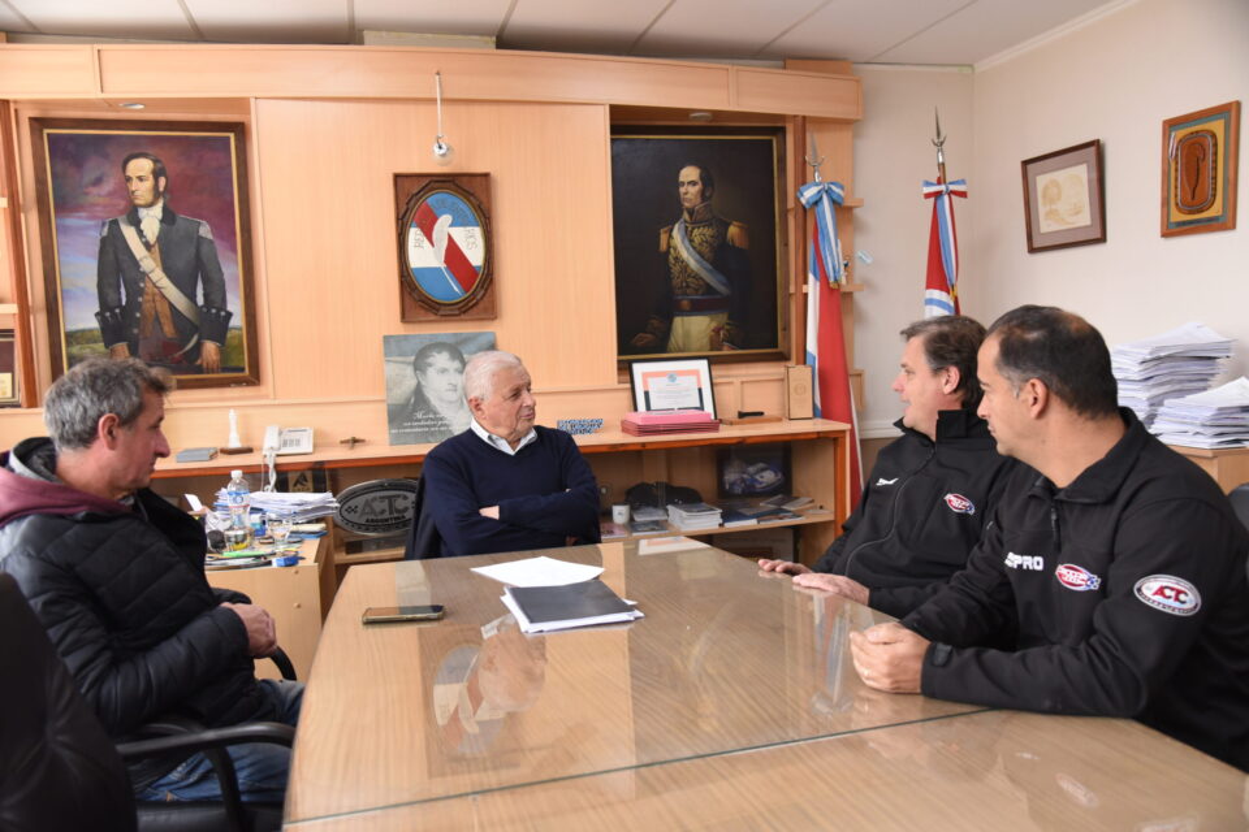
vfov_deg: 42.3
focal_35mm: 31
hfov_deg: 60.3
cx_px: 624
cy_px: 416
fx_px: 1075
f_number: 4.5
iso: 1600
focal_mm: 31
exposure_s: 1/125
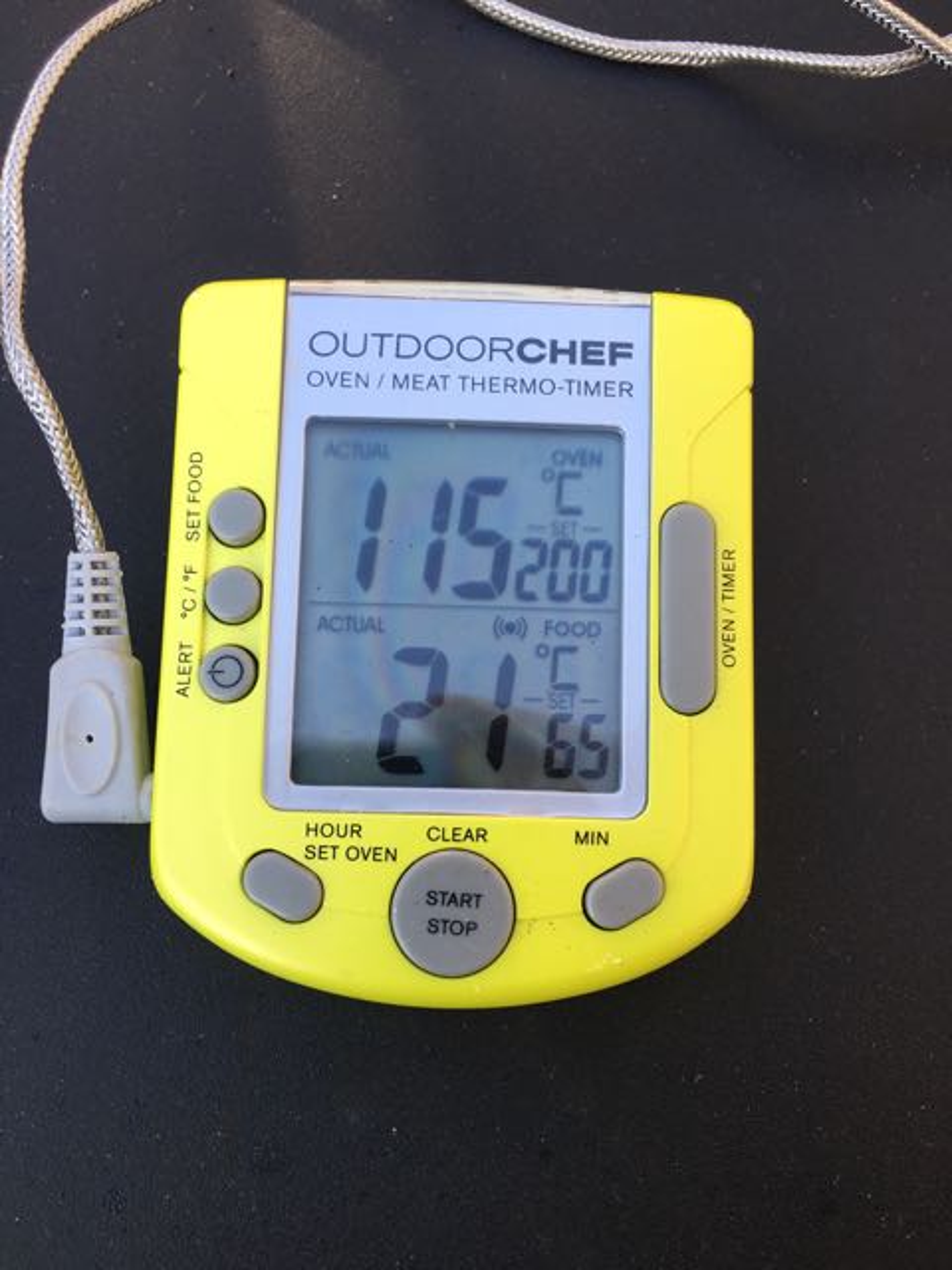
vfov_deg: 61.7
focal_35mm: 29
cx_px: 476
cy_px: 635
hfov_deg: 48.2
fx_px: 1063
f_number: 2.2
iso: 25
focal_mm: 4.15
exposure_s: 1/119
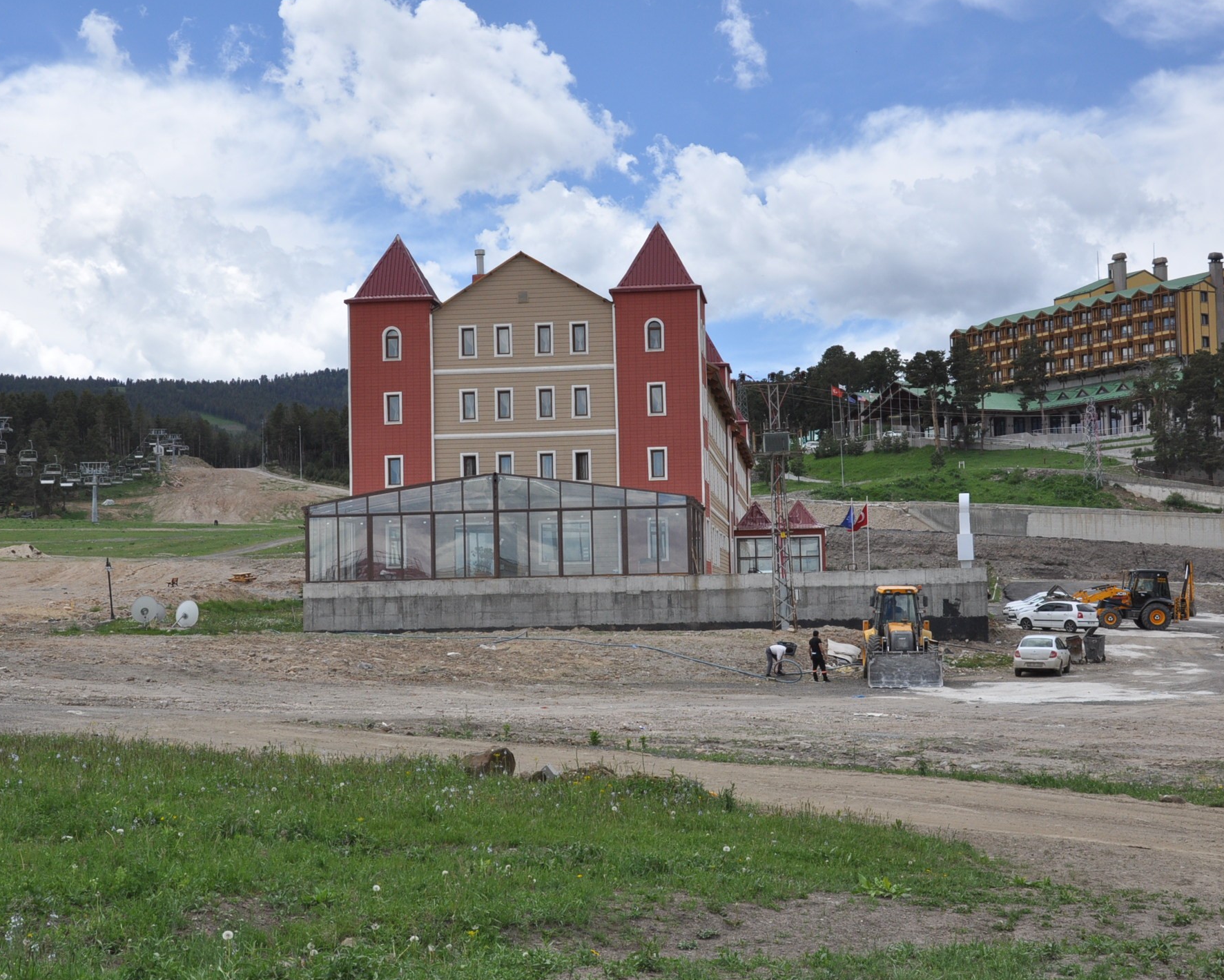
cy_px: 490
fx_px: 1848
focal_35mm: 51
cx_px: 601
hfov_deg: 36.6
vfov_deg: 29.7
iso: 400
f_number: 11
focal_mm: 30
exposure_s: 1/500
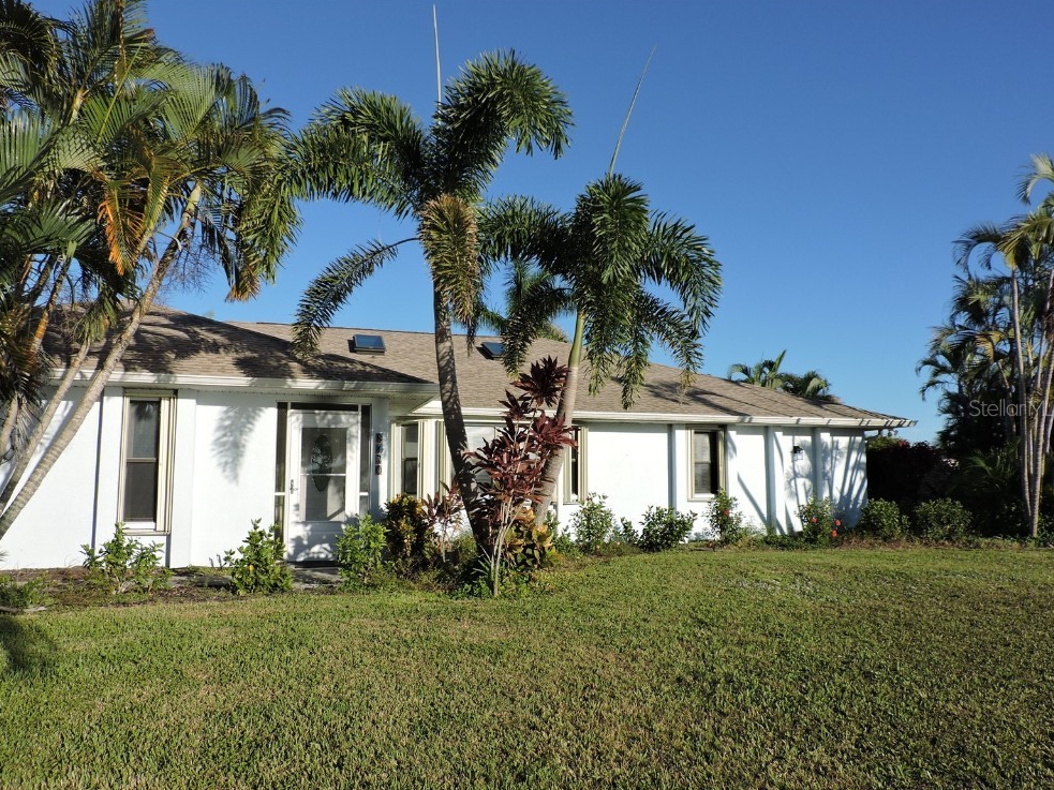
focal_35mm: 25
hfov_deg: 69.4
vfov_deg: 54.9
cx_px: 521
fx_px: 761
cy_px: 407
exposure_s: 1/1250
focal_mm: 4.3
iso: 100
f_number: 3.3
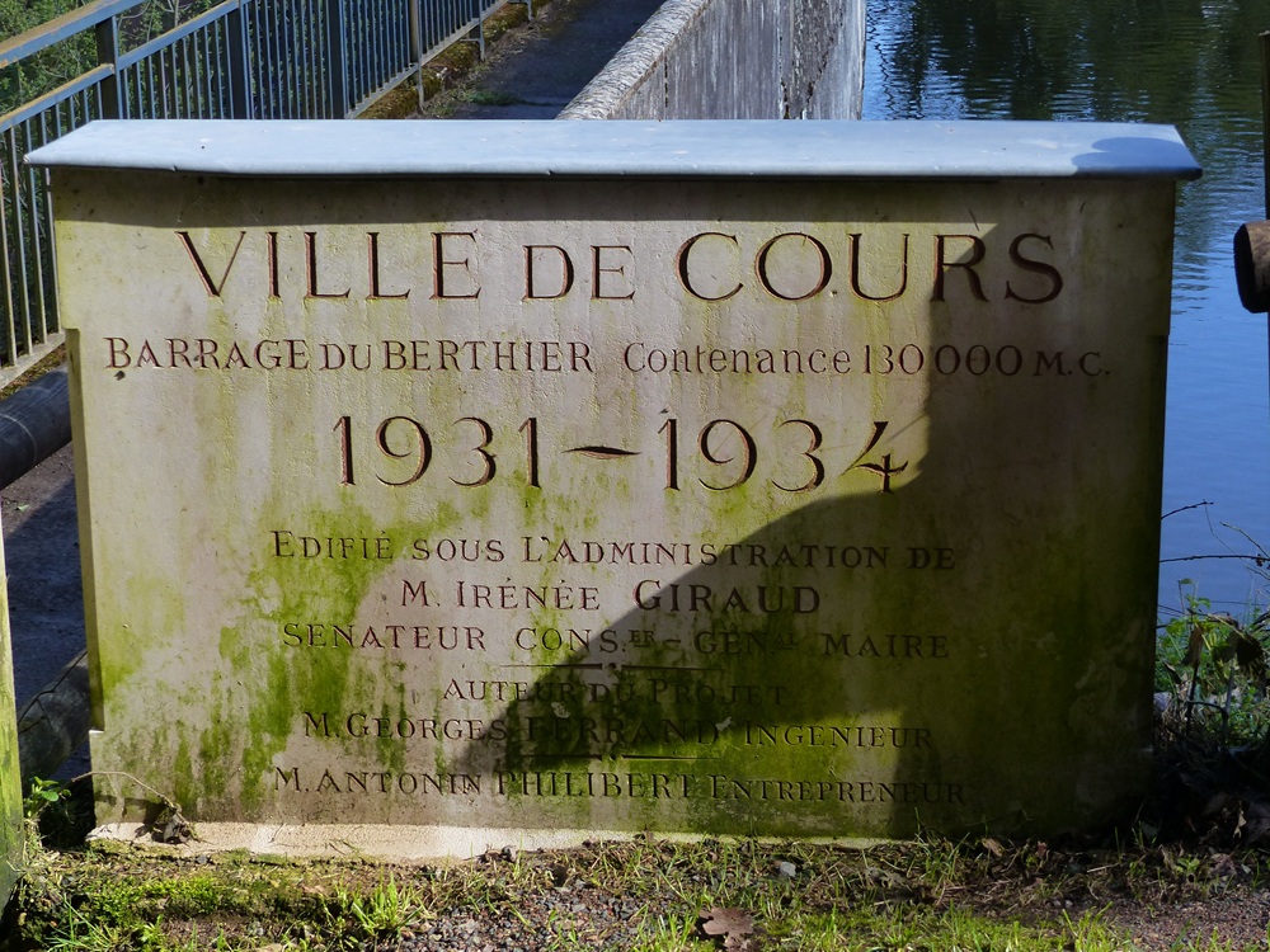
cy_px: 476
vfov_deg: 18.2
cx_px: 635
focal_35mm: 81
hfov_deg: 24.1
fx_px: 2972
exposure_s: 1/320
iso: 160
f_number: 4
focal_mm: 14.5
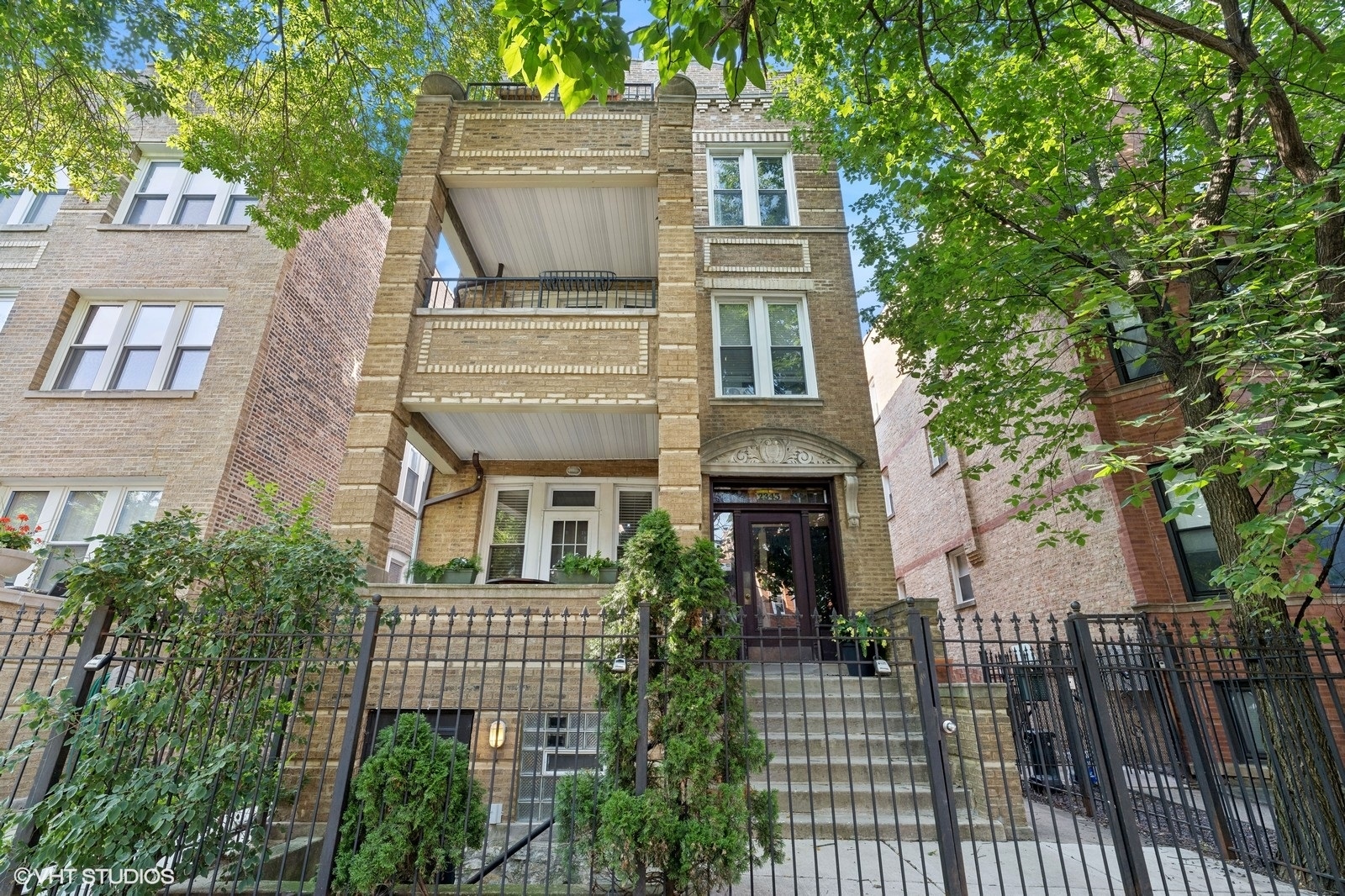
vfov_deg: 73.7
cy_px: 448
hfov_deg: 96.7
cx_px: 672
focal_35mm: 16
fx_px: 598
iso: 200
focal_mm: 16
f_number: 8
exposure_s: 1/40
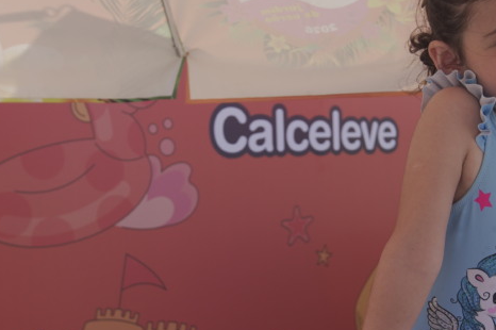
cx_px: 301
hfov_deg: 40.7
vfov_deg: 27.8
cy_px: 209
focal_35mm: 48
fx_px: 664
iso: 200
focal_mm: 13
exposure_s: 1/1600
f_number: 2.8
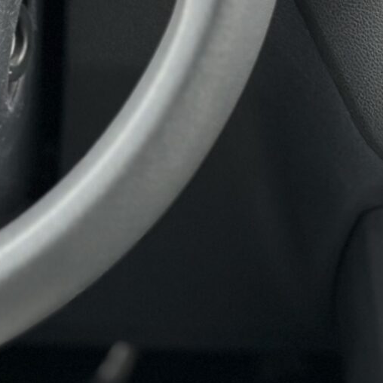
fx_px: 2679
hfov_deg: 8.2
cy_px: -181
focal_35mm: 214
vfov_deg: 8.0
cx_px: 133
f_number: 1.78
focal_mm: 6.86
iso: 80
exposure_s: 1/127
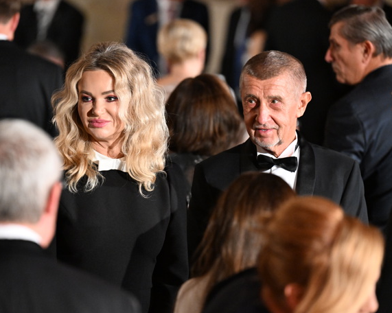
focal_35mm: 227
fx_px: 2632
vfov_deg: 6.8
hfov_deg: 8.5
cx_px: 180
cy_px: 157
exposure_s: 1/200
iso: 8000
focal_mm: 200
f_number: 3.5
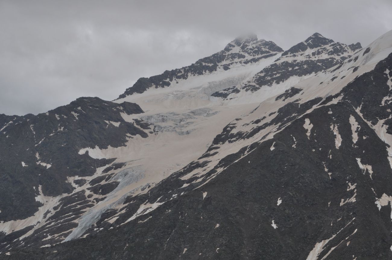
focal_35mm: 90
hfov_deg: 22.7
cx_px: 196
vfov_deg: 15.1
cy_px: 130
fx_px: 979
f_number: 16
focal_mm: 60
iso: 400
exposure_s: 1/160
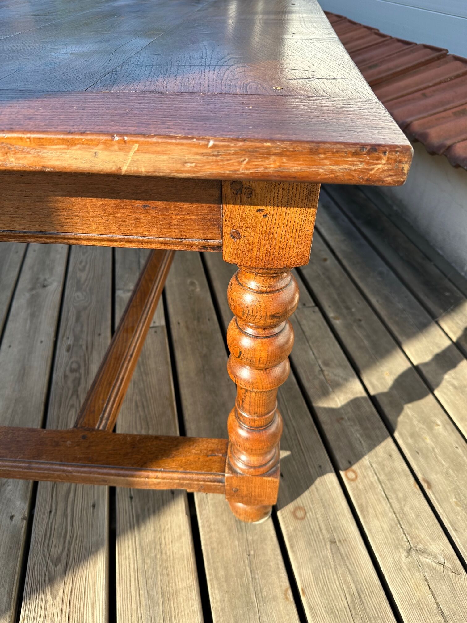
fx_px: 432
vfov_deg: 71.6
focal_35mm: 24
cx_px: 234
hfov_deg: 56.8
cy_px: 312
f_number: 1.78
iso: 80
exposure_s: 1/1289
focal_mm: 6.86
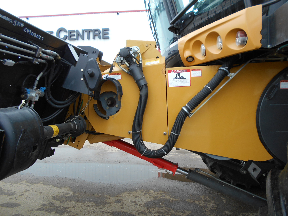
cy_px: 108
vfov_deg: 53.1
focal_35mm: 26
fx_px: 216
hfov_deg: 67.3
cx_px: 144
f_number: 3.2
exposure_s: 1/320
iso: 80
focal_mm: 4.6
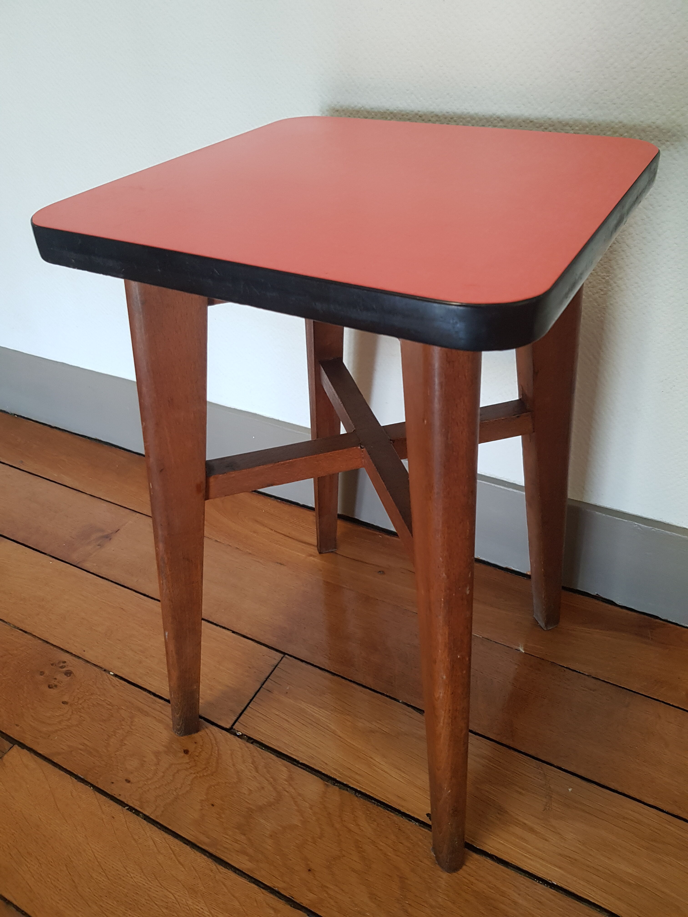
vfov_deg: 67.3
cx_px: 344
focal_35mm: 26
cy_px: 458
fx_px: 689
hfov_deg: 53.1
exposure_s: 1/50
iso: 160
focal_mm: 4.2
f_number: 1.7
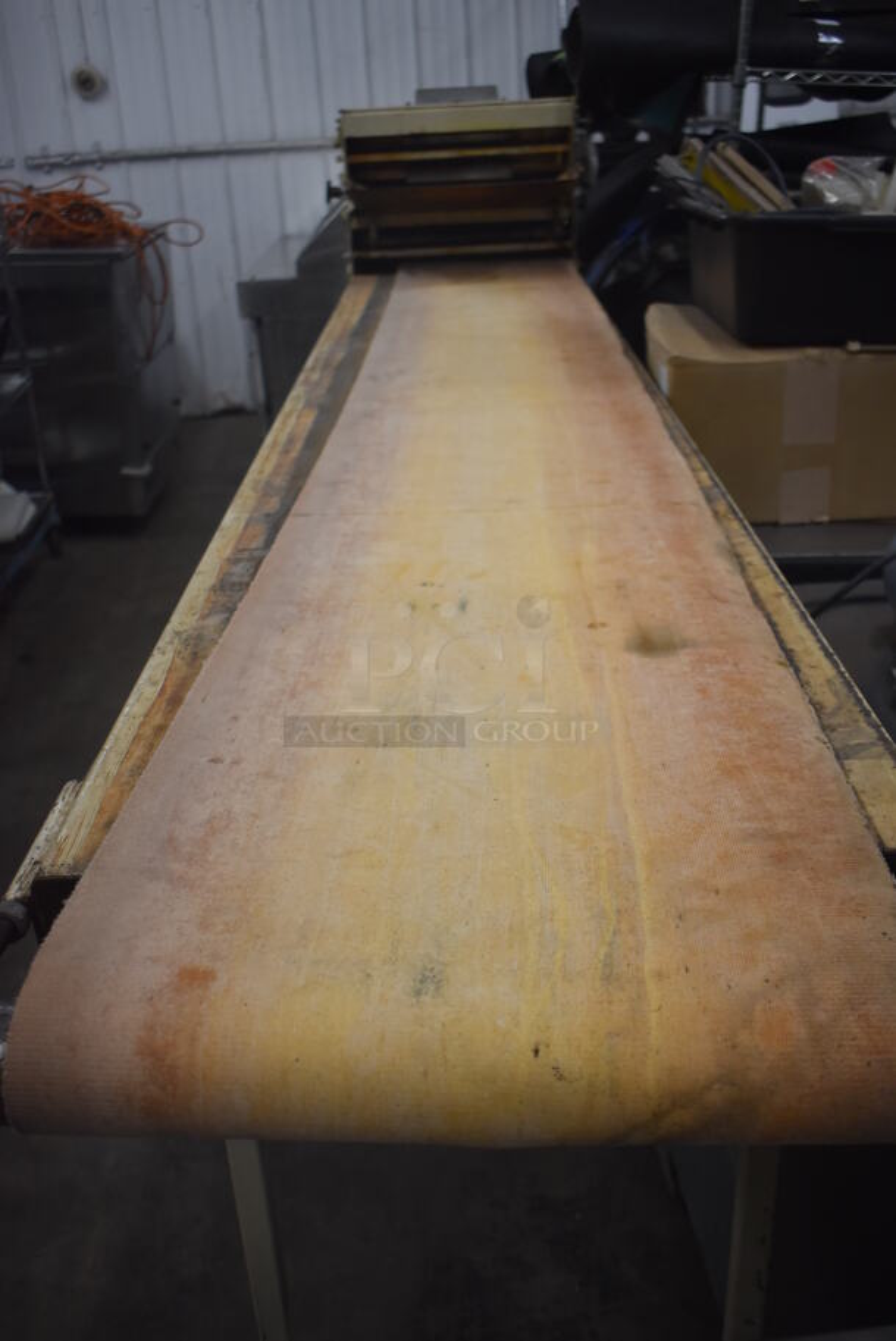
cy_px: 670
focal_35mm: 34
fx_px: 1286
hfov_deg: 38.4
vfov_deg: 55.1
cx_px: 448
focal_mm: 23
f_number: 3.8
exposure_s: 1/160
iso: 800
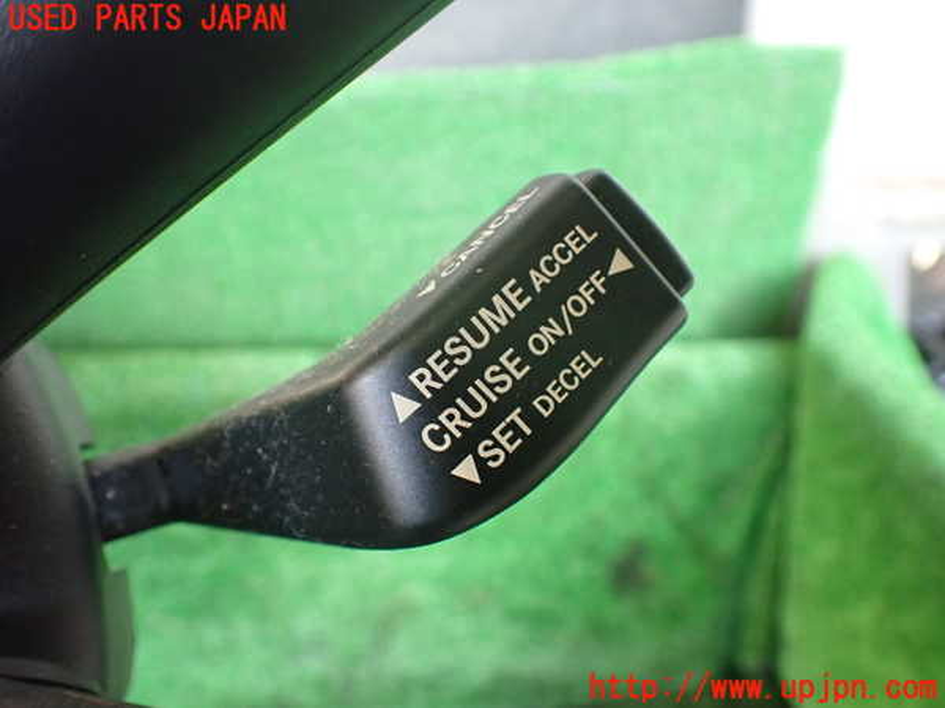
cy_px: 354
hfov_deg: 60.0
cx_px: 472
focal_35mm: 30
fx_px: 819
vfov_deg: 46.8
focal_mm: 5.4
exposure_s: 1/125
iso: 500
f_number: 2.3
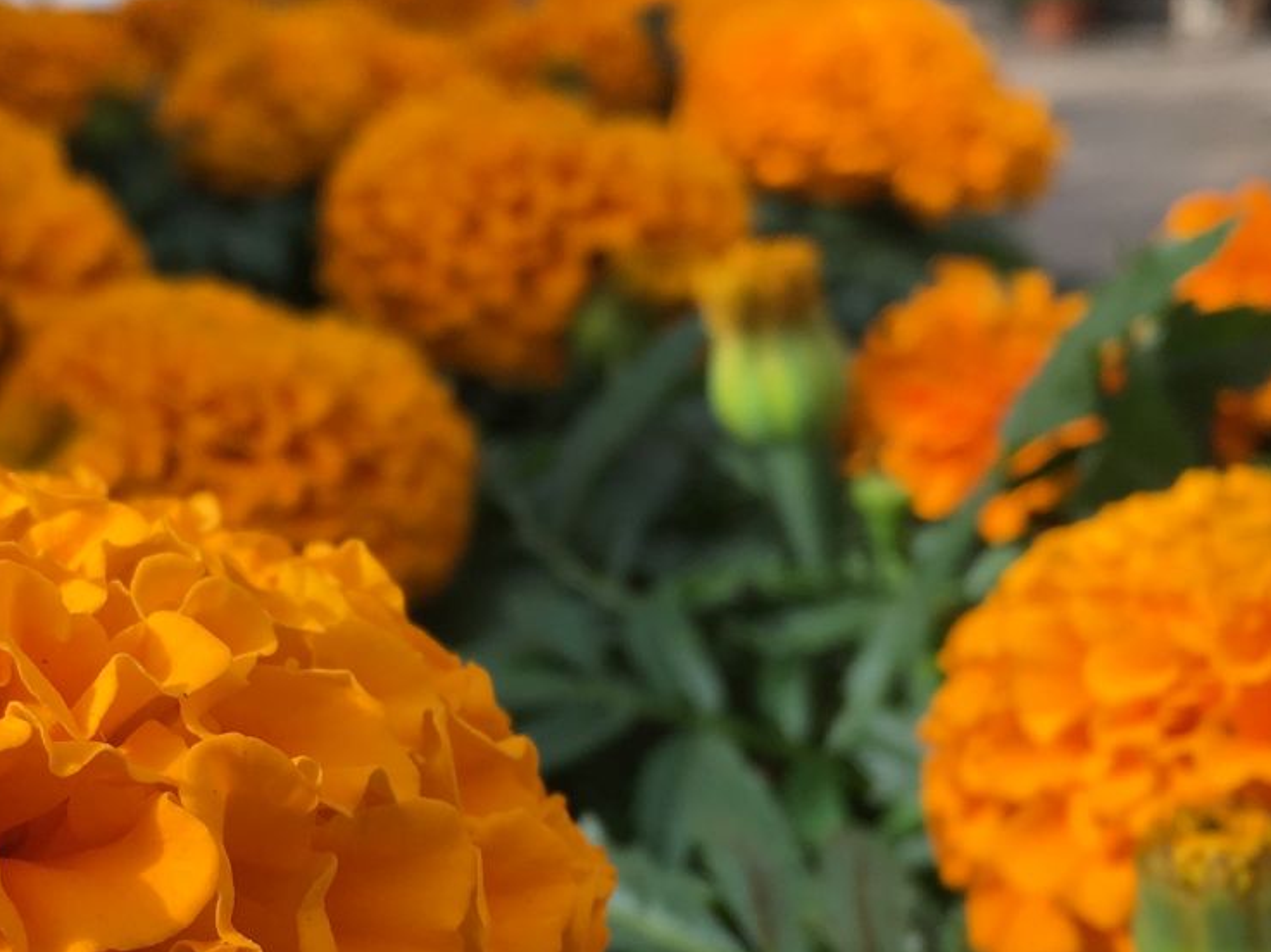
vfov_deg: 23.2
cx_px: 316
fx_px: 2312
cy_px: 611
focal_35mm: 63
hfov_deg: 30.2
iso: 25
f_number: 2.2
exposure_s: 1/793
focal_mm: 4.15
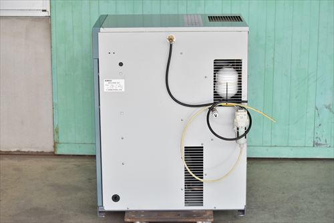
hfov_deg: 24.6
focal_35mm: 82
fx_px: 766
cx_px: 167
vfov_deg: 16.6
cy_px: 112
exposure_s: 1/2000
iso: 1250
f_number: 6.3
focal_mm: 55
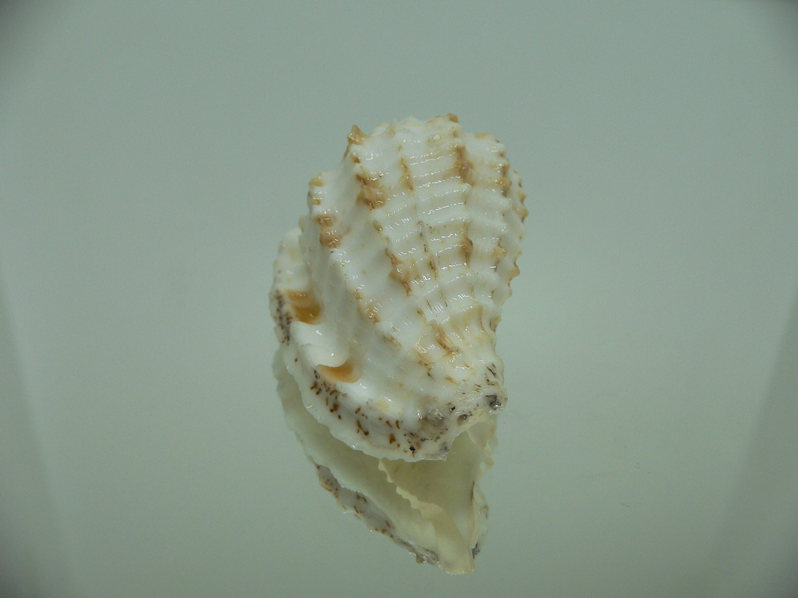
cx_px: 399
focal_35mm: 35
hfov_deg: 52.6
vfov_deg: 40.7
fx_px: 807
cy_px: 299
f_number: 2.8
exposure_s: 1/60
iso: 100
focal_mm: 4.6
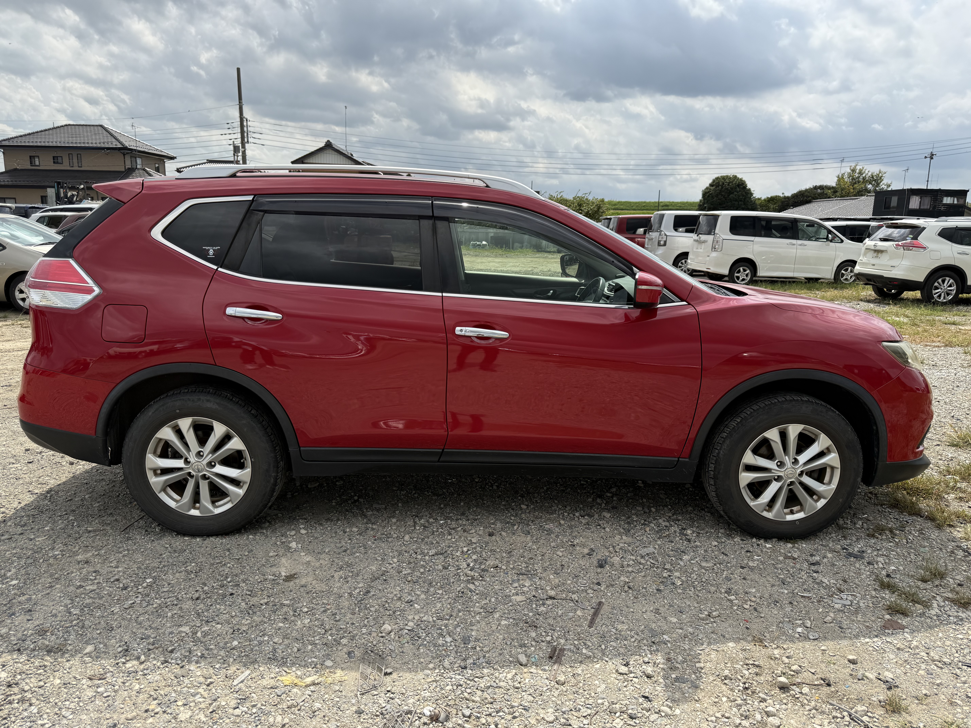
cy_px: 364
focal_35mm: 24
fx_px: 673
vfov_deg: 56.8
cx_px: 486
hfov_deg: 71.6
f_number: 1.78
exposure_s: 1/4673
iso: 80
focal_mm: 6.76
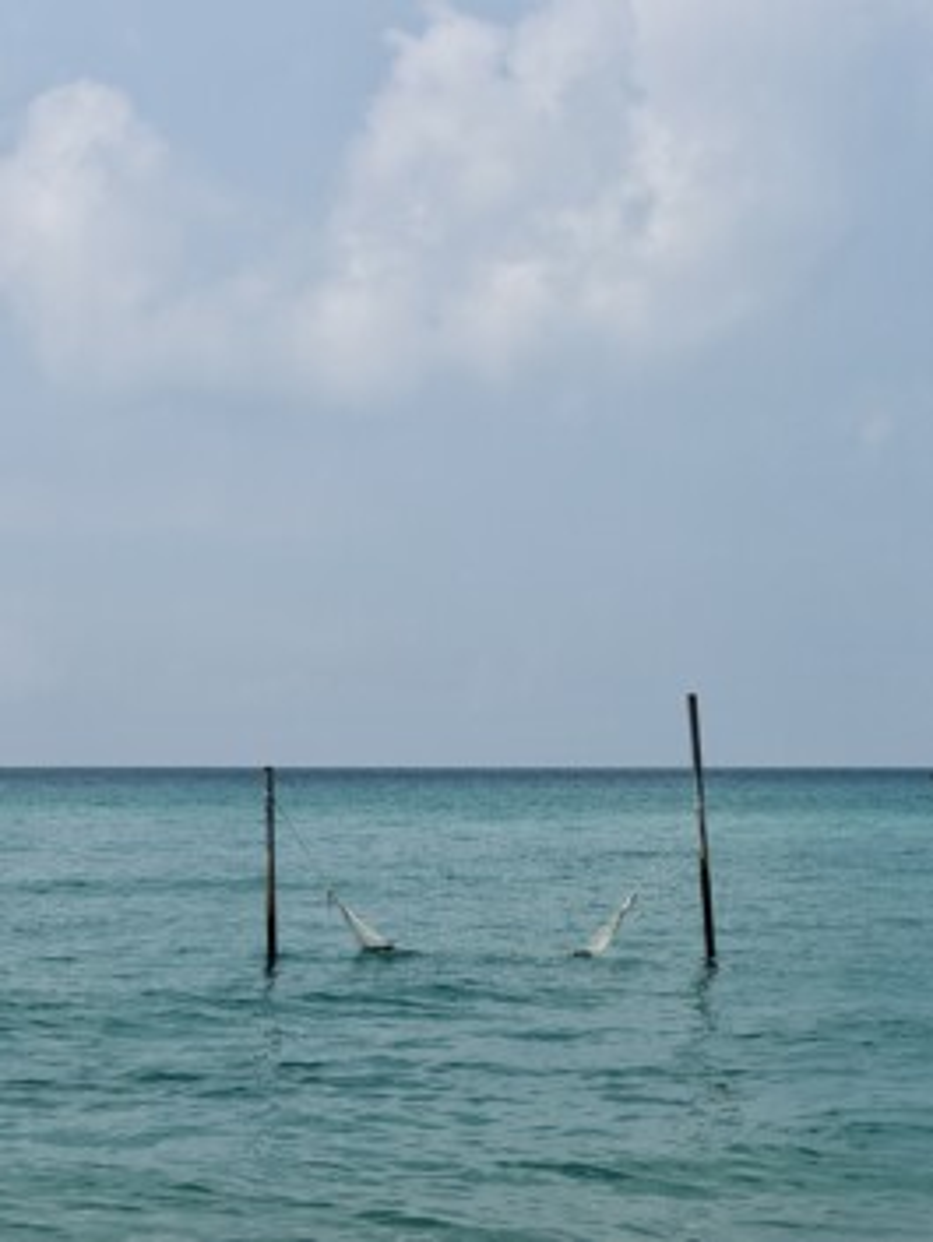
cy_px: 621
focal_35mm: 77
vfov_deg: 25.3
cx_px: 466
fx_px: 2765
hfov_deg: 19.1
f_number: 2.8
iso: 25
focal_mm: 9
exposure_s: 1/1531
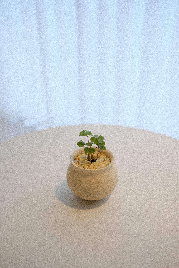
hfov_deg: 37.9
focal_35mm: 35
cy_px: 134
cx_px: 90
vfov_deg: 54.4
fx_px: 261
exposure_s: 1/1000
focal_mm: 23
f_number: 2
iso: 1000
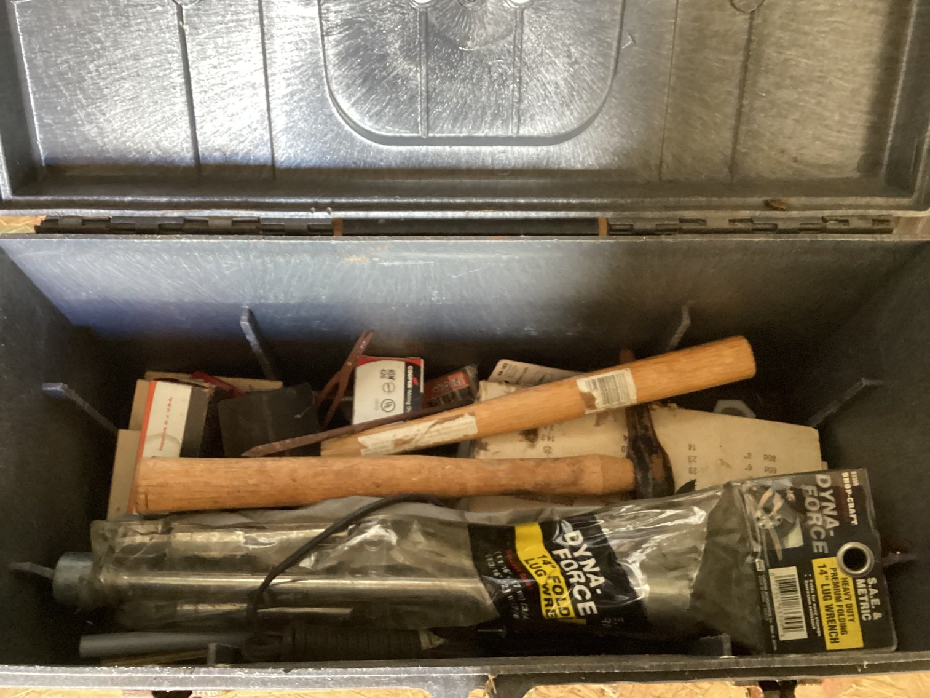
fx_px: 833
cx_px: 465
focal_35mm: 31
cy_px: 349
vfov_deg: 45.4
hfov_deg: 58.3
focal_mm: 3.3
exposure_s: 1/30
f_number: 2.4
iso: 640
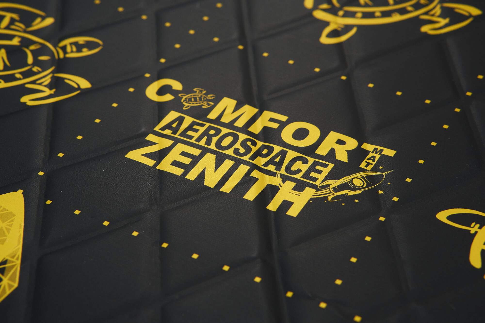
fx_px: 1010
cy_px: 162
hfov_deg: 27.0
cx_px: 242
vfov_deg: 18.2
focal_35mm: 75
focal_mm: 50
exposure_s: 1/125
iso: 200
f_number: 7.1
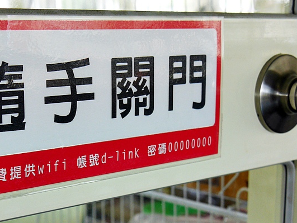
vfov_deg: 18.2
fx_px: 695
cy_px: 140
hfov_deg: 24.0
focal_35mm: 81
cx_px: 105
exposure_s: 1/60
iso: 250
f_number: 4.5
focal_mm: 21
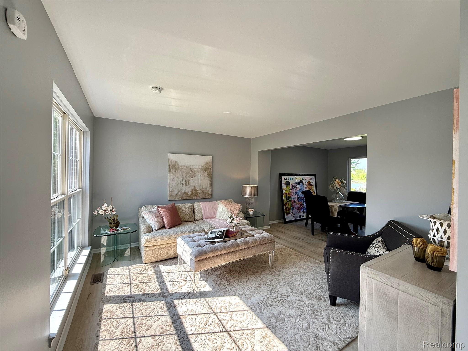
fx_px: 189
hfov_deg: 102.1
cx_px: 234
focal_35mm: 14
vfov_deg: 85.7
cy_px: 176
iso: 50
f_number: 2.2
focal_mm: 2.22
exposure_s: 1/149
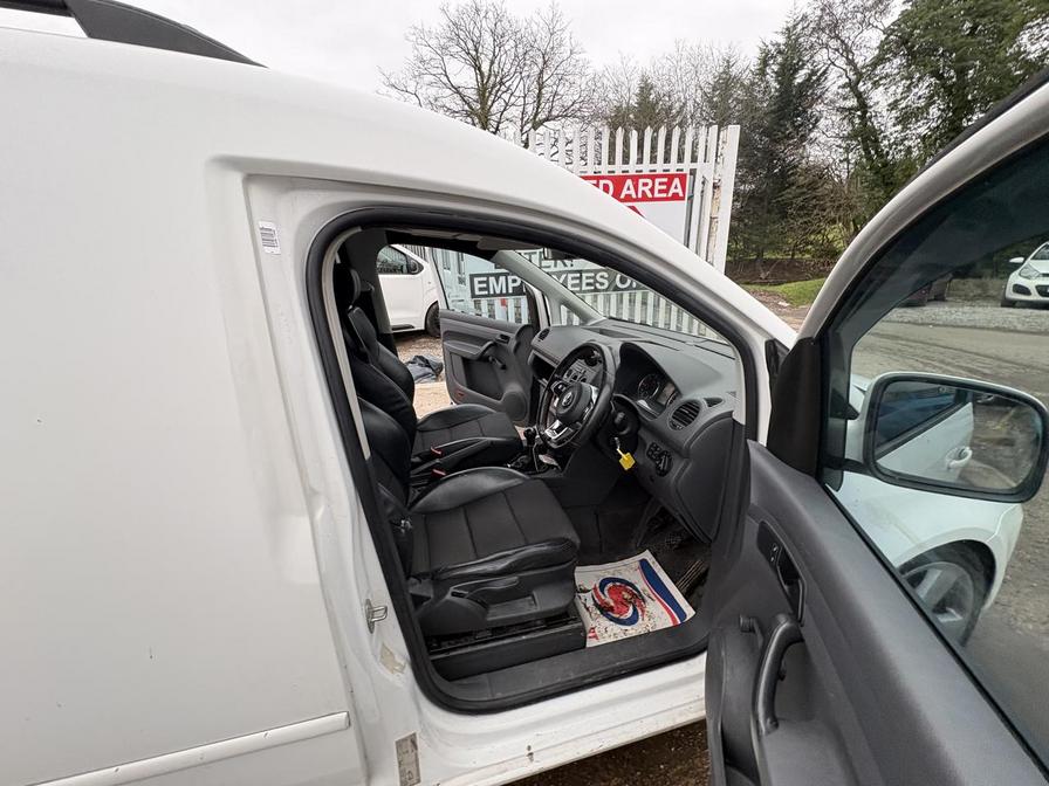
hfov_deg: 102.1
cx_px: 524
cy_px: 393
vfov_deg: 85.7
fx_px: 424
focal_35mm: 14
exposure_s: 1/99
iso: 125
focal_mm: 2.22
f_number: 2.2
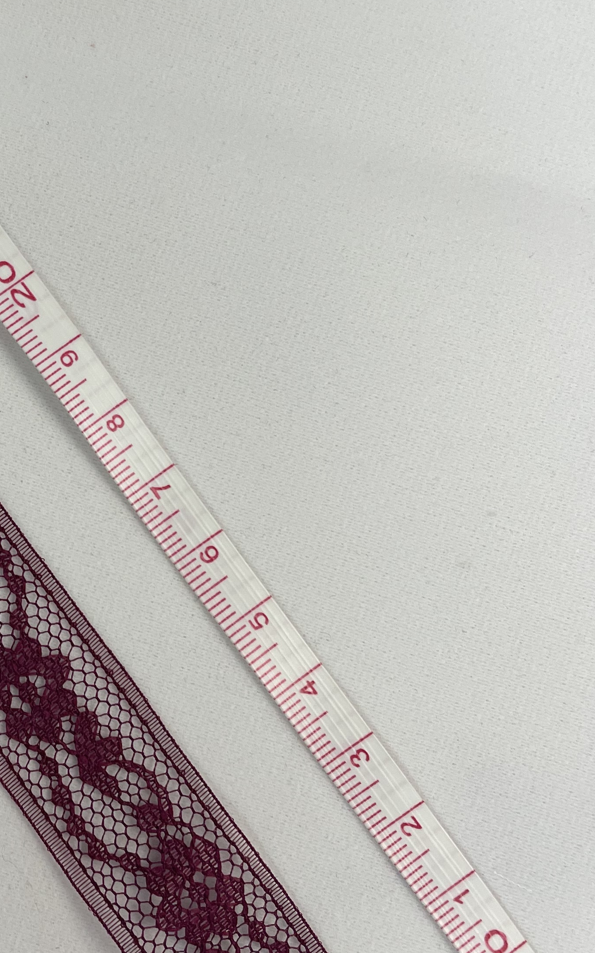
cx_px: -48
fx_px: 1323
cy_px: 435
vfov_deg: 39.5
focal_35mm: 51
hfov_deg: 23.8
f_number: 1.6
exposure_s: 1/116
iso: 80
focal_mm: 4.2
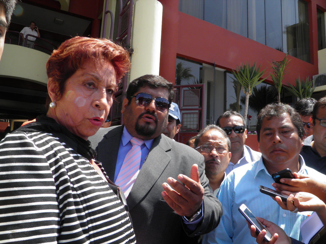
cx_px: 163
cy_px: 122
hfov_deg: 63.4
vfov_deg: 49.7
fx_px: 264
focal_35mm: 28
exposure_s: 1/100
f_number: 5.7
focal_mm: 4.9
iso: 50
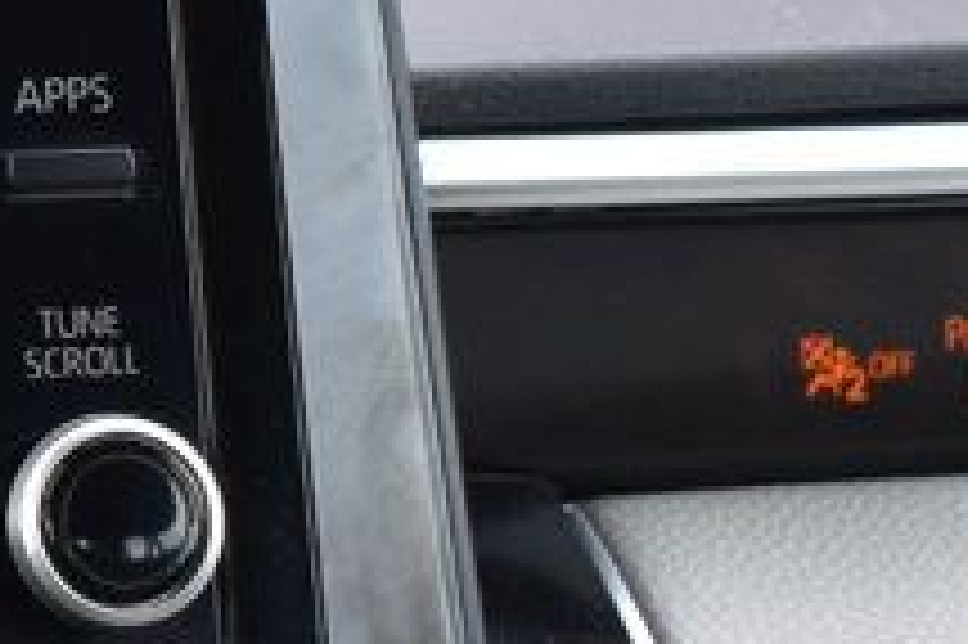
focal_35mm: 207
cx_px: -887
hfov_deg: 9.4
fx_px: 5572
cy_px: 414
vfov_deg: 6.6
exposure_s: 1/40
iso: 400
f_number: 7.1
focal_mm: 29
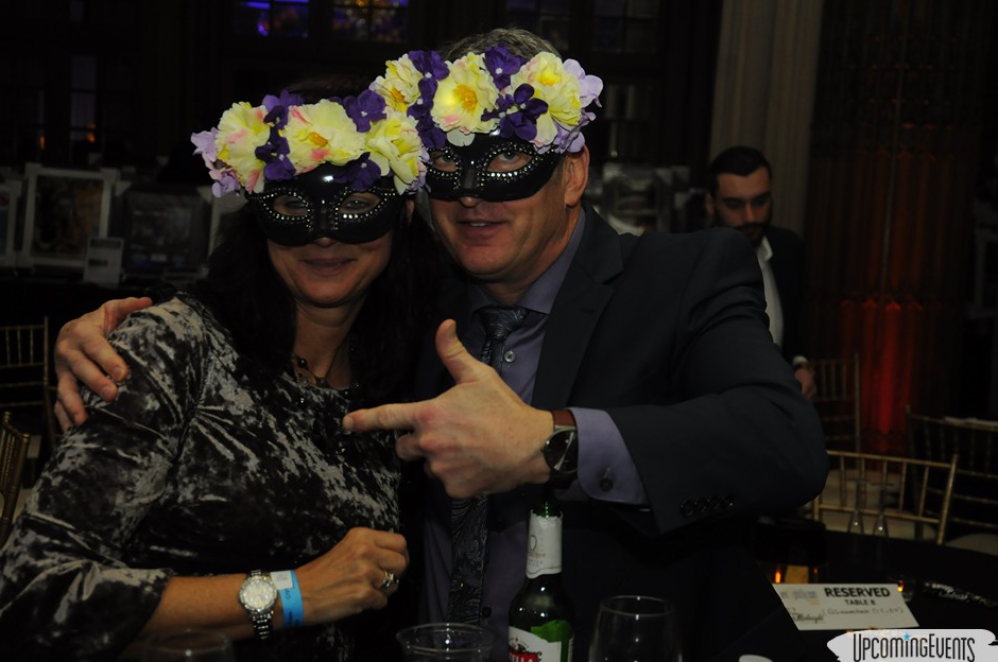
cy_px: 334
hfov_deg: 30.1
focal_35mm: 67
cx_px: 476
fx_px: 1855
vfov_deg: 20.3
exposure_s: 1/60
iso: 800
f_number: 5.6
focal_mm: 42
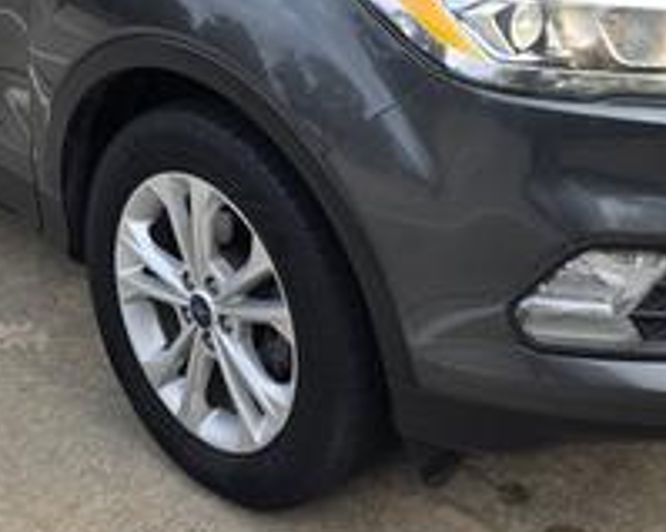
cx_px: 335
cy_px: 84
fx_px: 1123
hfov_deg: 33.0
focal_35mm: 57
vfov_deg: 26.0
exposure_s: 1/746
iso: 40
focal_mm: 6.3
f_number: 1.7
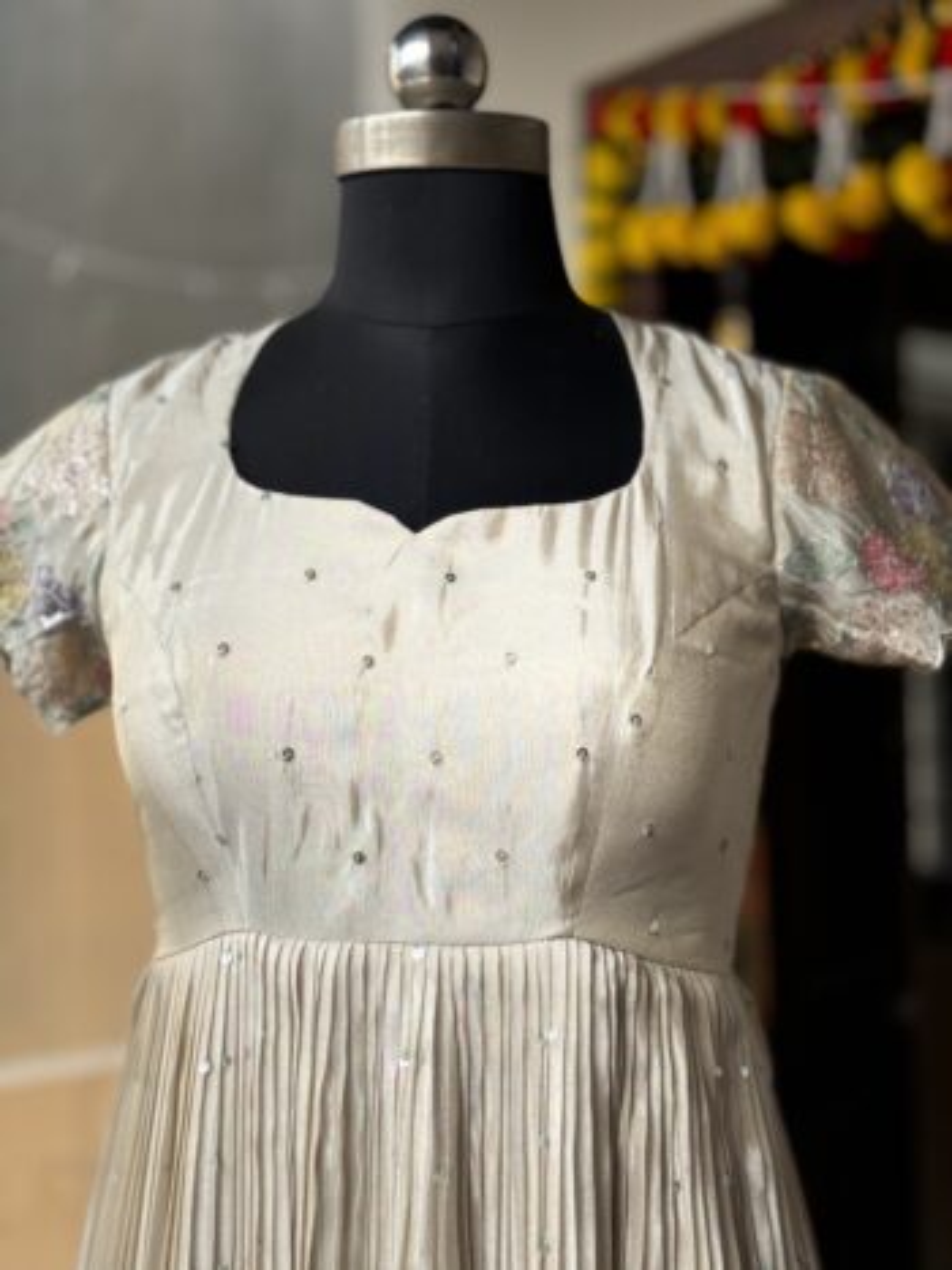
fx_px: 1761
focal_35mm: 48
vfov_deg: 39.7
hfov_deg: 30.3
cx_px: 476
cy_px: 635
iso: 64
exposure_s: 1/621
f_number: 1.78
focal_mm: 6.76
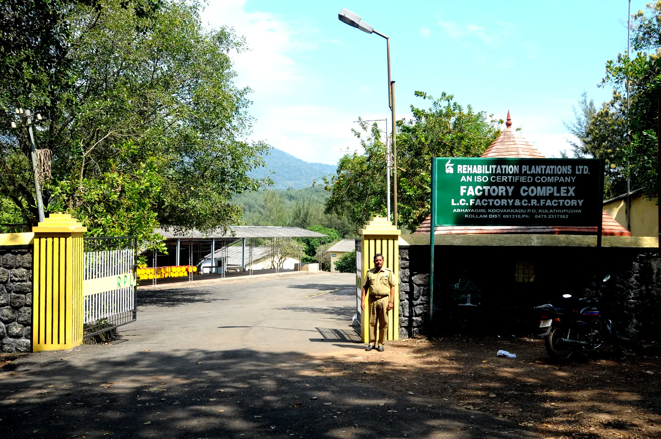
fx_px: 660
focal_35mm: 36
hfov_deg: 53.2
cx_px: 330
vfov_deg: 36.8
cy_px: 220
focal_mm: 24
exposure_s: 1/125
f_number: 13
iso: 250
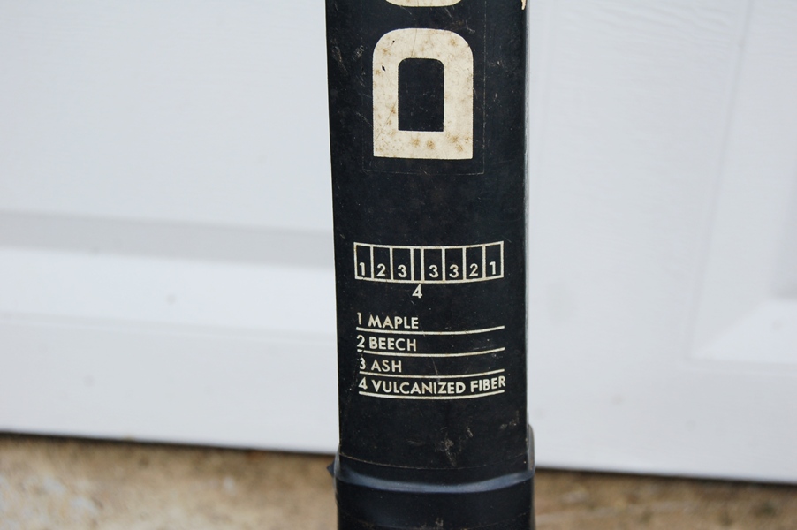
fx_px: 1526
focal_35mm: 69
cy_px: 265
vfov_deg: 19.7
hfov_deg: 29.3
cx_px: 398
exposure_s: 1/160
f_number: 6.3
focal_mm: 46
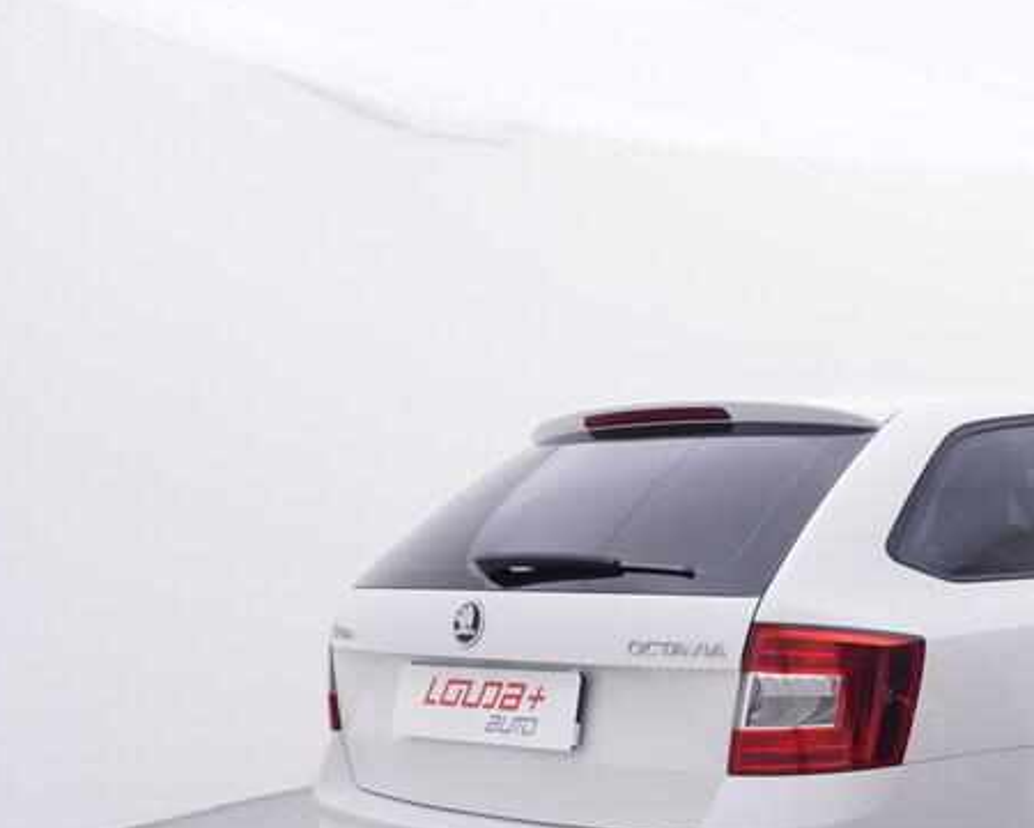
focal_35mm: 48
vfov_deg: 30.6
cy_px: 667
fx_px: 1471
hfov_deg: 34.1
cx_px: 1110
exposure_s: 1/80
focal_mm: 15
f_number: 5
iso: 200
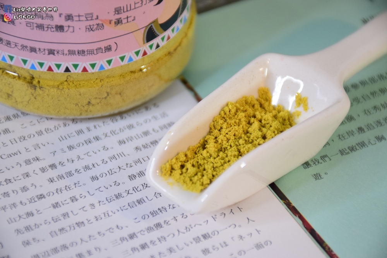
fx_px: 2258
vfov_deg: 6.5
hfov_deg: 9.8
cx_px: 194
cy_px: 129
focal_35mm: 210
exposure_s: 1/125
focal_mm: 140
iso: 1600
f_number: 6.3
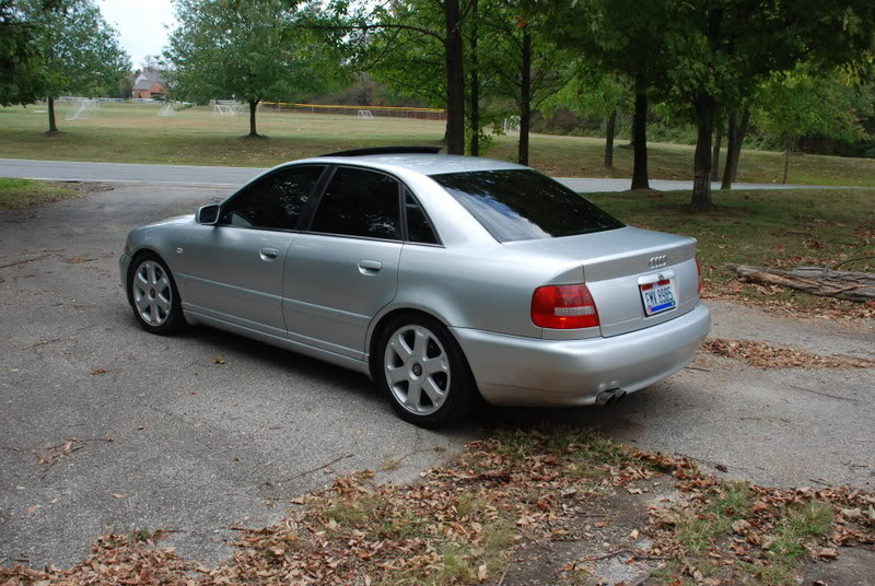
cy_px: 293
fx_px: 803
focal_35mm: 33
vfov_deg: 40.1
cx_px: 438
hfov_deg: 57.2
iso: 200
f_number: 5.6
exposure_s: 1/100
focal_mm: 22
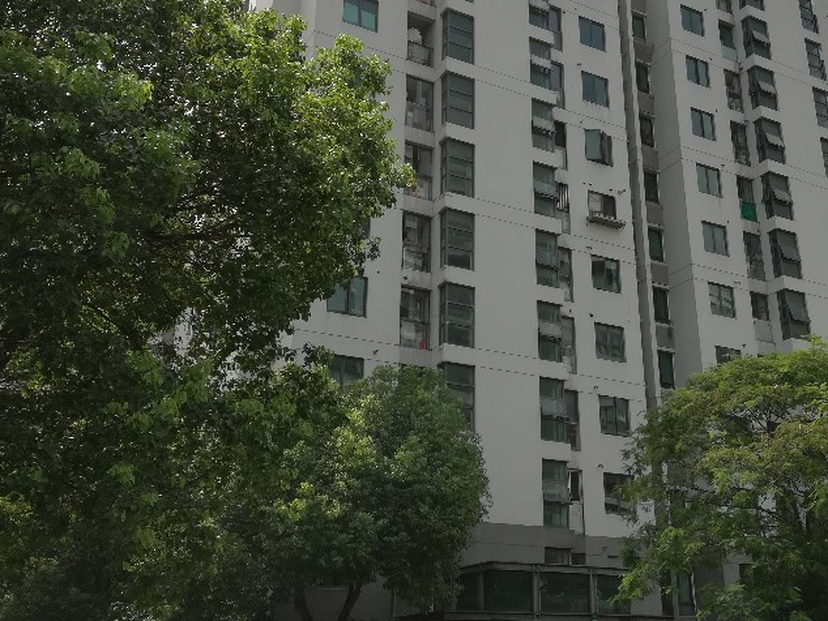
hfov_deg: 45.5
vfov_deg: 35.1
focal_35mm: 41
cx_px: 499
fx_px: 981
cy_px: 262
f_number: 2.2
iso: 50
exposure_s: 1/1022
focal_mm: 3.83
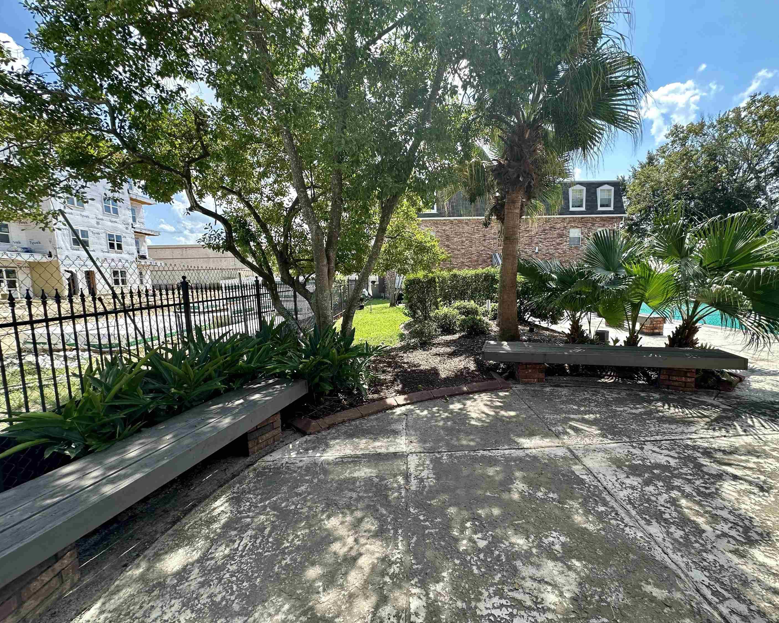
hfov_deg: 96.6
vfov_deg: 84.0
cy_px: 316
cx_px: 422
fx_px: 346
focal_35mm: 15
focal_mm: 2.22
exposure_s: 1/558
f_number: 2.2
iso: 40
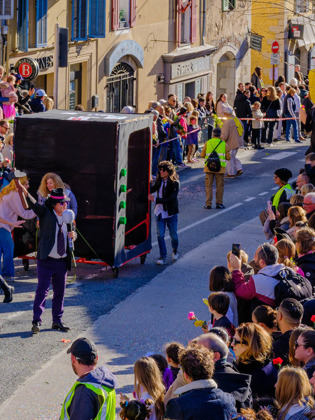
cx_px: -188
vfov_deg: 13.7
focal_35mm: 144
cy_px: 210
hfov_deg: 9.9
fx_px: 1747
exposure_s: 1/125
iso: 320
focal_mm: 55
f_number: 11
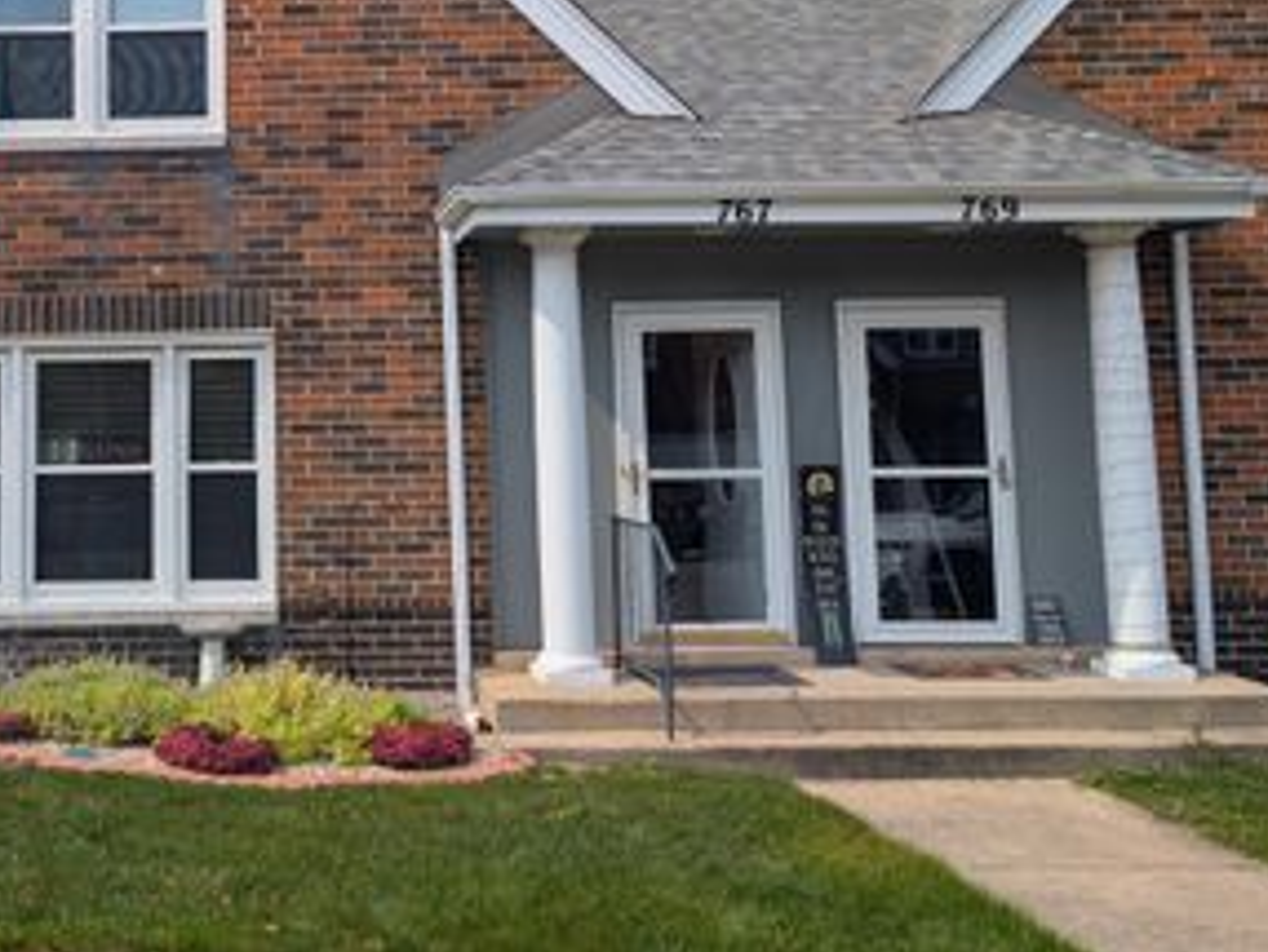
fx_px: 1540
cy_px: 306
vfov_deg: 34.0
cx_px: 204
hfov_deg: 42.2
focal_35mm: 42
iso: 22
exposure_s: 1/1037
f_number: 1.68
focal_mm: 6.9
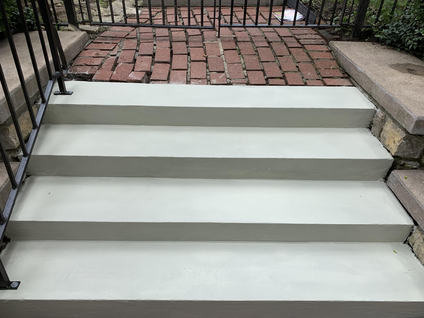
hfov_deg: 67.3
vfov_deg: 53.1
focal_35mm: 26
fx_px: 318
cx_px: 212
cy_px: 159
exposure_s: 1/928
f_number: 1.8
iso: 25
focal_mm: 4.25
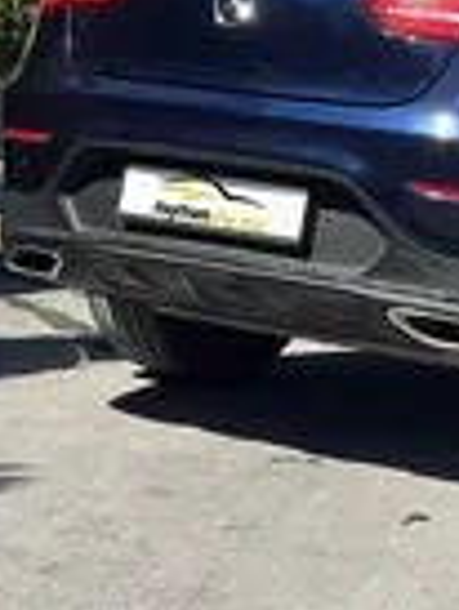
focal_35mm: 140
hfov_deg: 10.4
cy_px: -120
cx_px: 584
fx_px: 2471
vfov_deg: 13.7
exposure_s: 1/5556
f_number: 1.78
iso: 100
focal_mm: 6.86
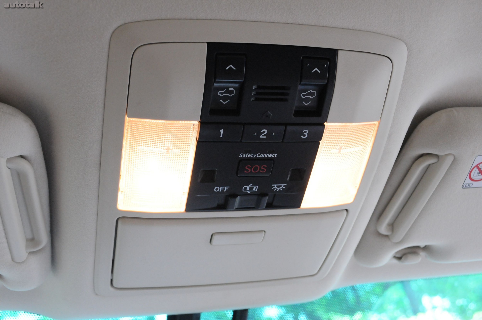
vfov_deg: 29.8
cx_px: 241
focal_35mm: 45
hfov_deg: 43.6
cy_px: 160
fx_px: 602
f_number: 6.3
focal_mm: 30
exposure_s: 1/100
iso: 2000
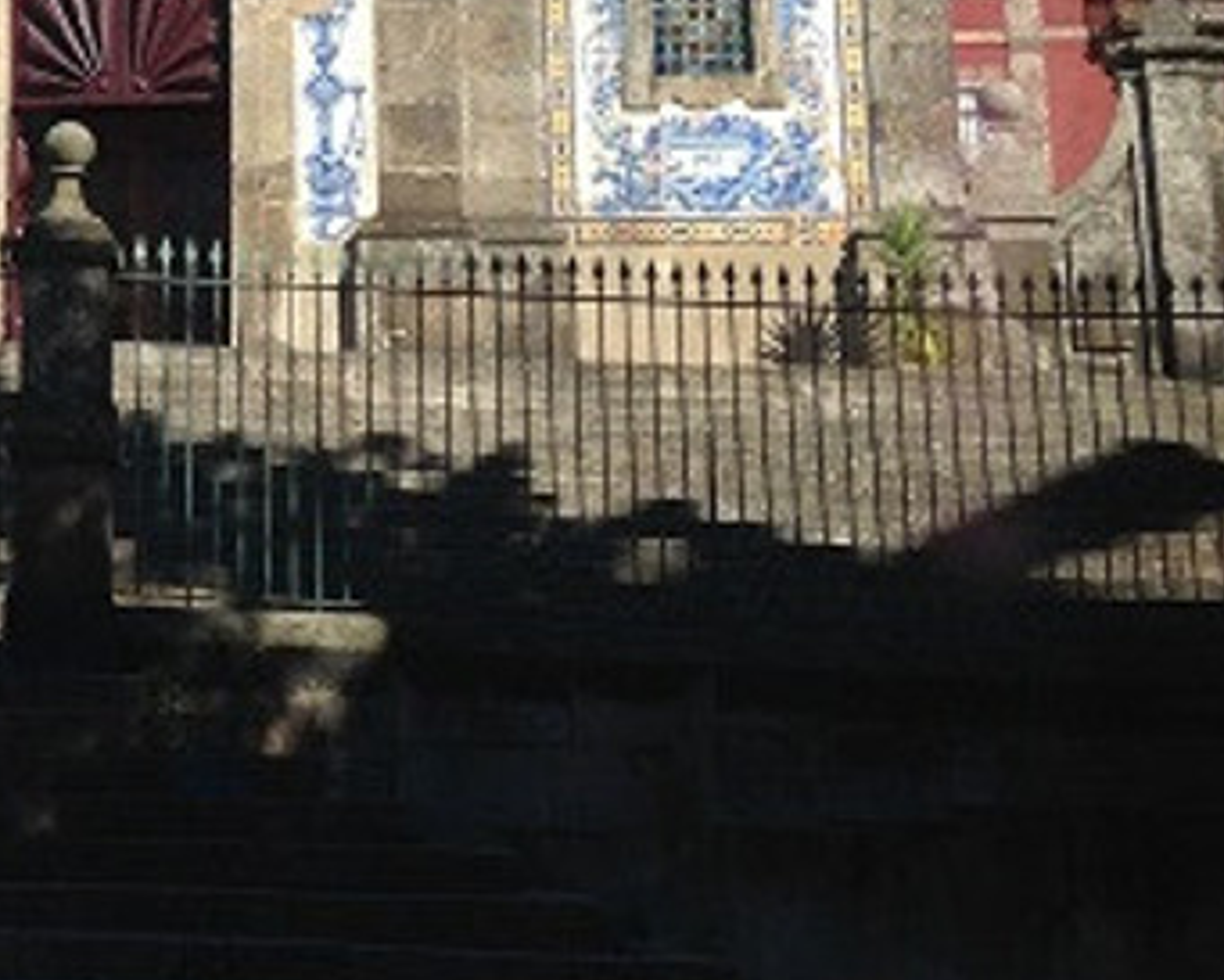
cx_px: -39
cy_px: -158
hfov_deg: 19.1
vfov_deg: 15.4
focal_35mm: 97
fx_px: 3515
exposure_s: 1/1595
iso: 50
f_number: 2.4
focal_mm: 4.12
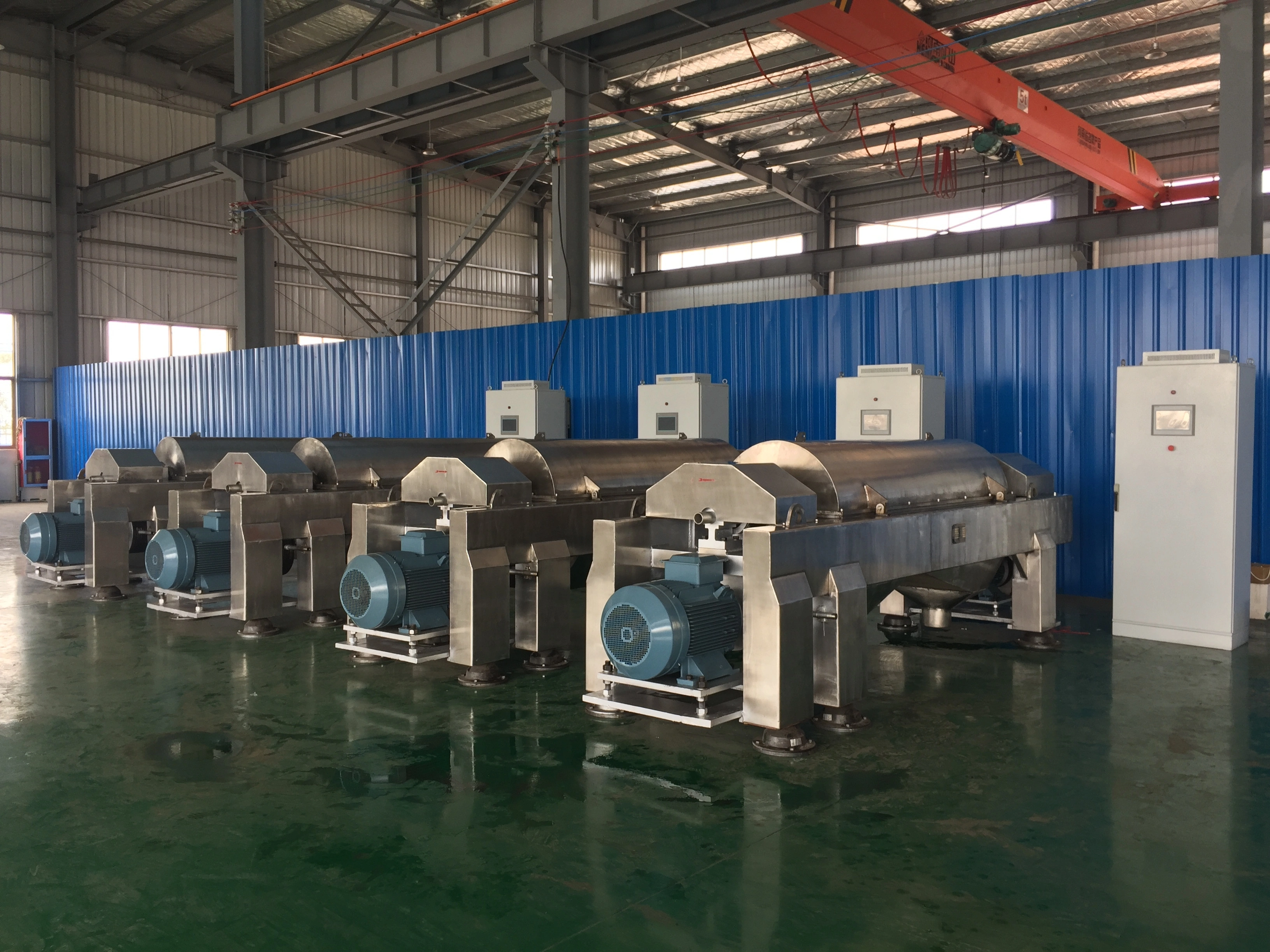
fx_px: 1064
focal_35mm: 29
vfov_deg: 48.2
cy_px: 476
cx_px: 635
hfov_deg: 61.7
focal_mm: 4.15
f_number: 2.2
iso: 32
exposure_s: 1/50
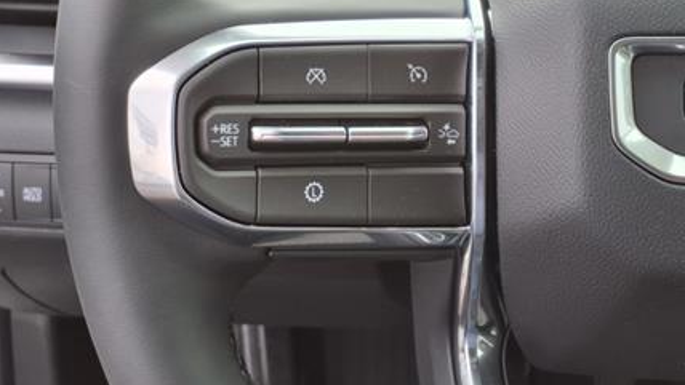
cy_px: 43
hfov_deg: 46.3
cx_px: 304
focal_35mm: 44
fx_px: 799
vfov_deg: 26.3
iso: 40
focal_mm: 3.58
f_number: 1.9
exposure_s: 1/120
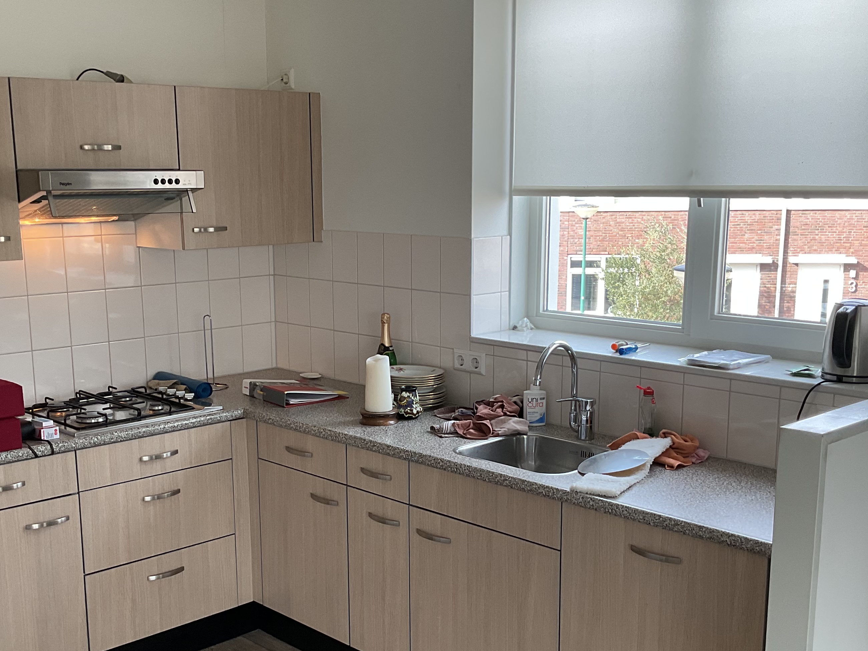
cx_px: 395
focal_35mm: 45
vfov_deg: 32.0
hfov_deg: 42.0
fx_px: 1128
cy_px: 420
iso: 40
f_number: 1.8
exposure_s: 1/100
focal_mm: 3
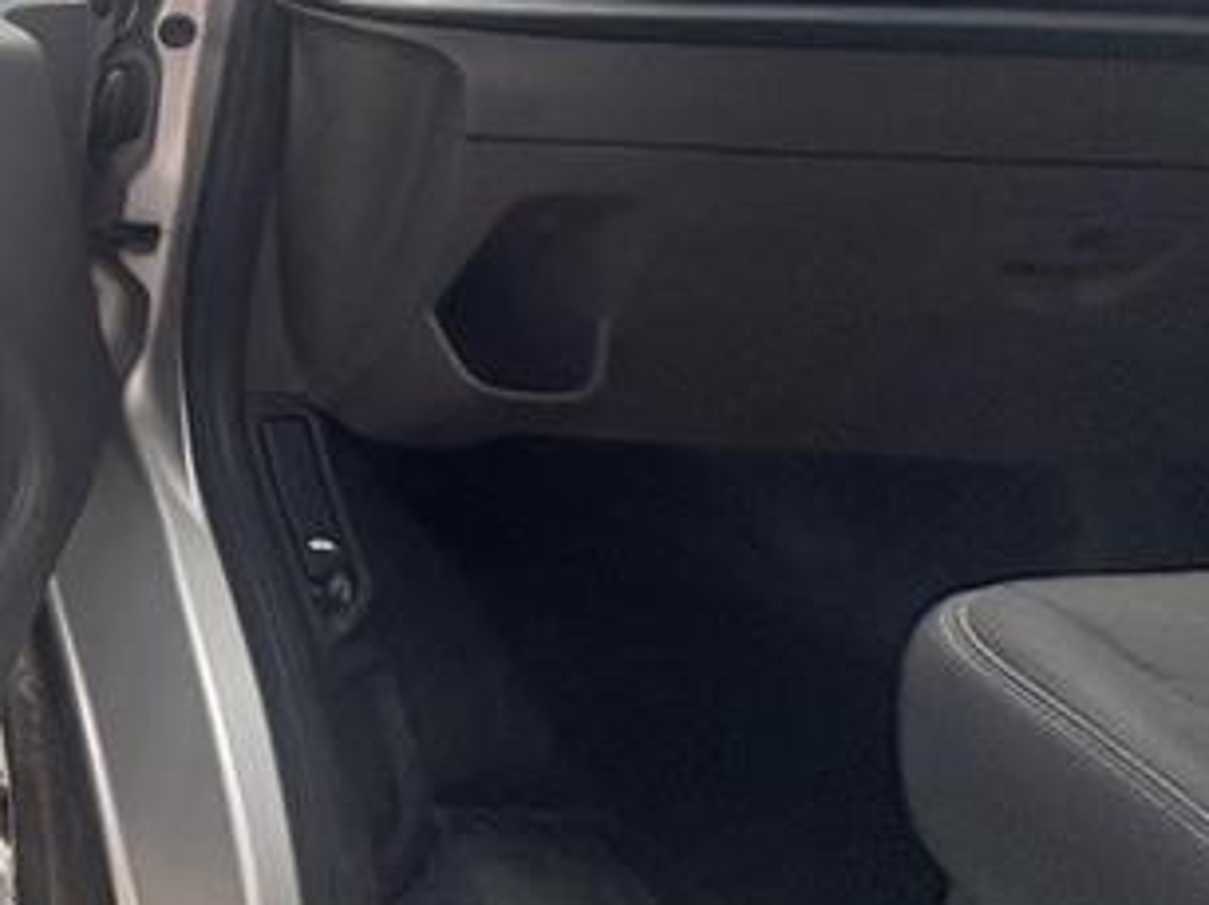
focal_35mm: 41
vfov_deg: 33.1
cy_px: 75
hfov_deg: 29.9
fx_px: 1431
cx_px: -545
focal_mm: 2.22
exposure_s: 1/99
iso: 160
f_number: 2.2
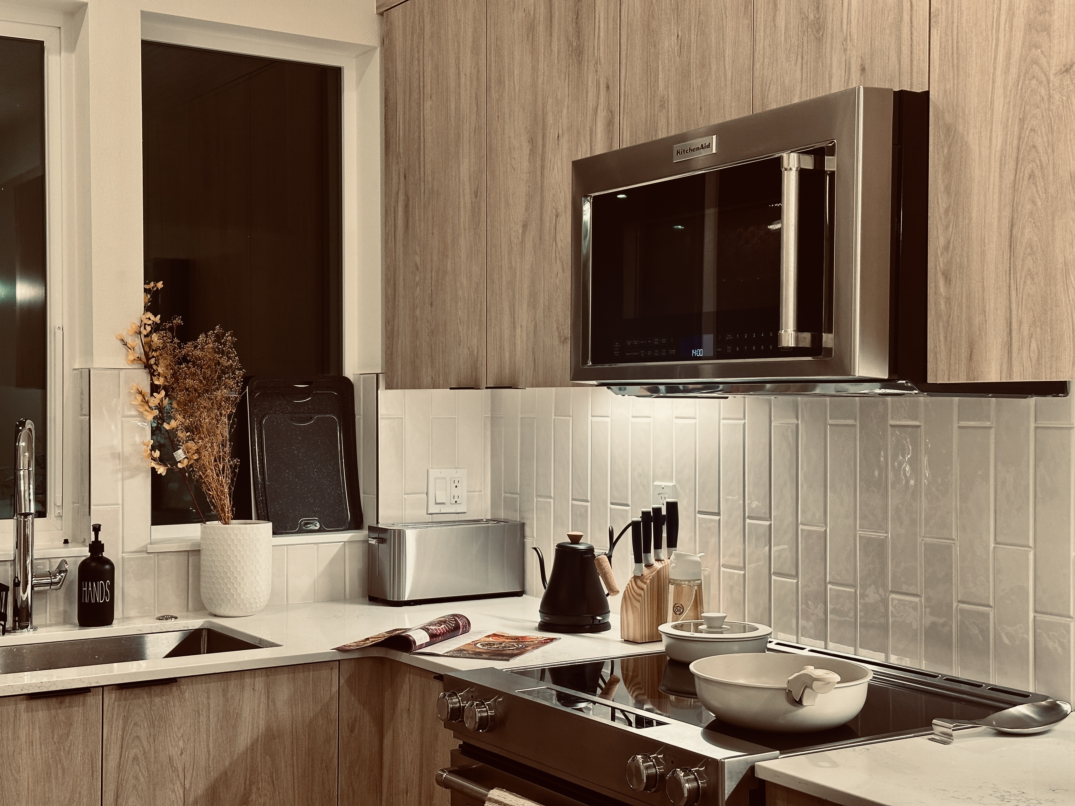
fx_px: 1491
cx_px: 538
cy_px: 403
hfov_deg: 39.7
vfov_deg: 30.3
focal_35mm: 48
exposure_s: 1/60
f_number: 1.78
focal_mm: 6.86
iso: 80
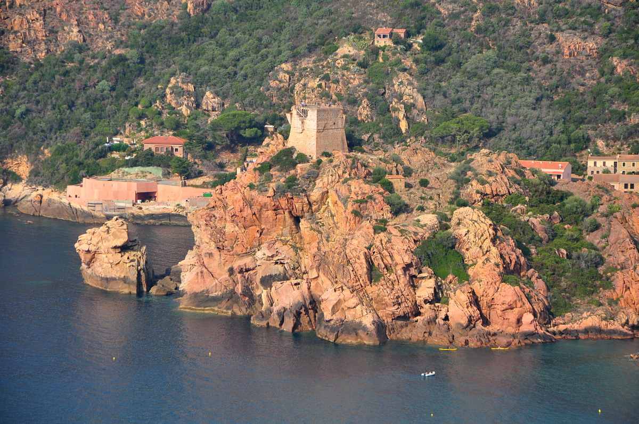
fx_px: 2792
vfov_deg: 8.7
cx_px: 320
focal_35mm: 158
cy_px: 212
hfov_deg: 13.1
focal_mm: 105
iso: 400
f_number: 8
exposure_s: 1/1000
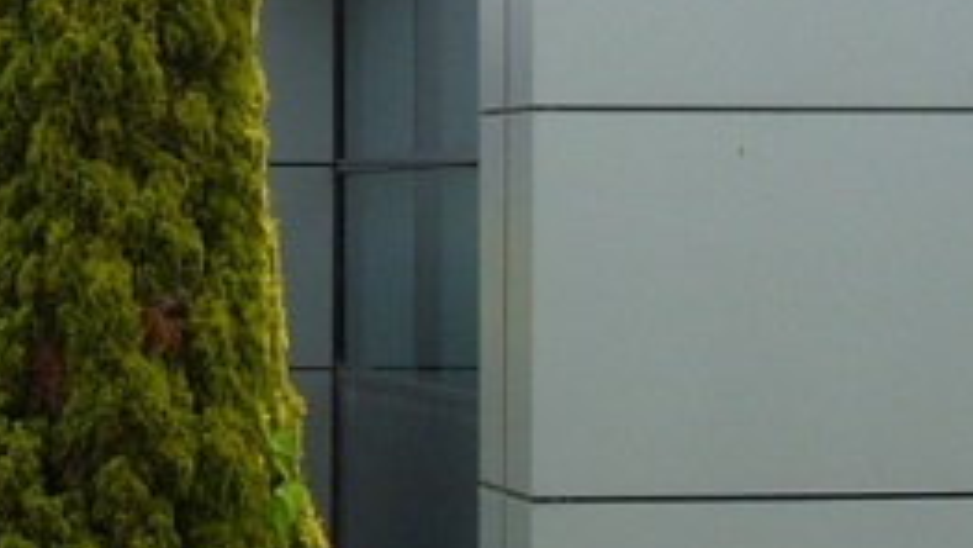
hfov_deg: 13.1
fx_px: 4154
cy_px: -285
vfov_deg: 7.4
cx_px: -55
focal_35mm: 161
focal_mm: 6.3
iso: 50
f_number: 4.9
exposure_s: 1/395
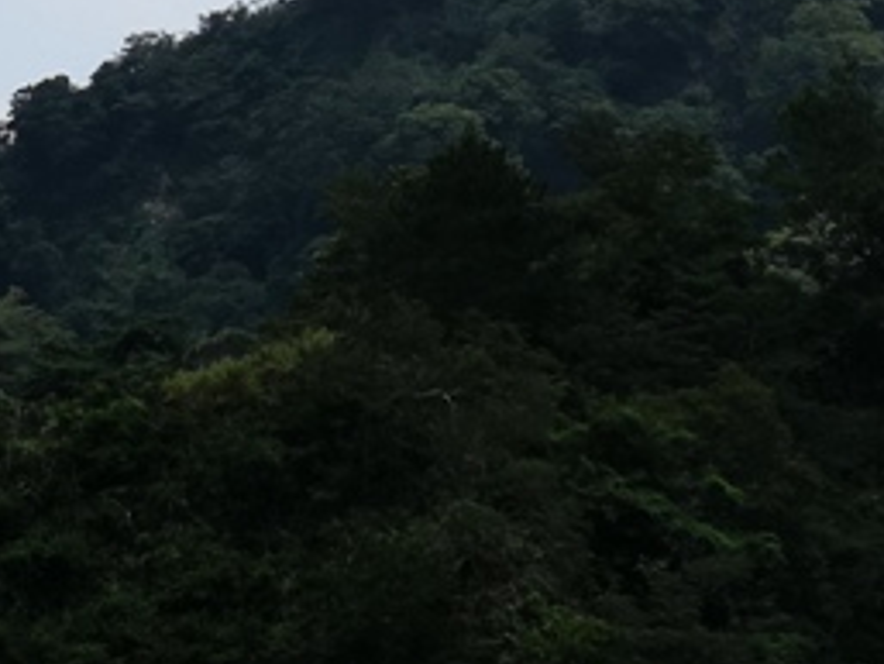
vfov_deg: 4.9
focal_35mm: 302
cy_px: 151
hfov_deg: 6.5
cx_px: 743
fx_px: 7716
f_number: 2.4
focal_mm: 7.48
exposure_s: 1/1497
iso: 50
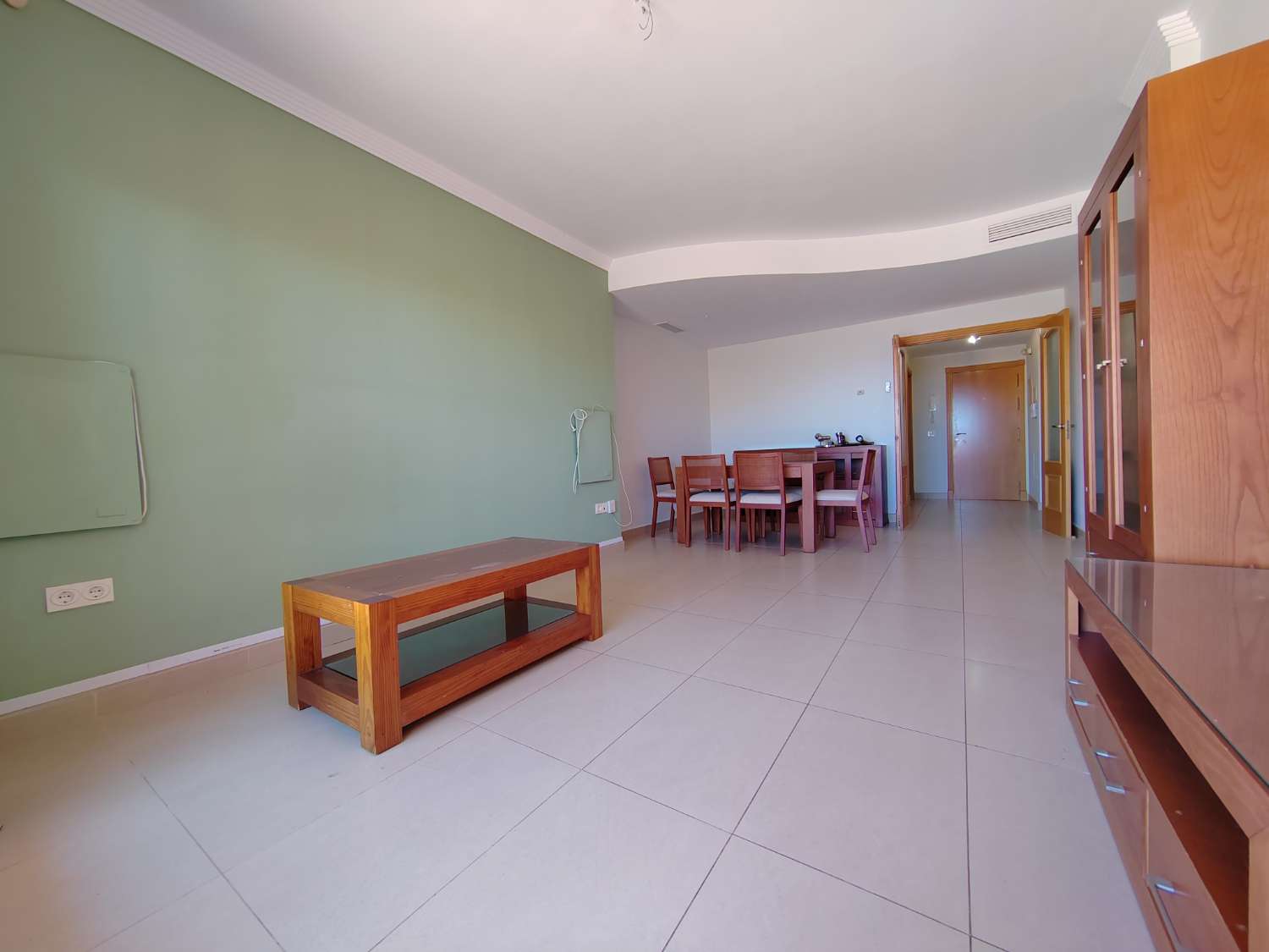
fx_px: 477
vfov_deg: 89.9
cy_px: 476
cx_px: 634
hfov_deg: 106.2
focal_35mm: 13
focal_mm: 2.16
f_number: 2.2
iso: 320
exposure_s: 1/50
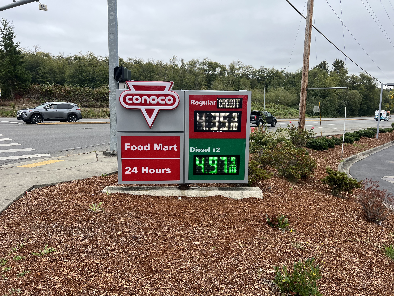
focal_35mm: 26
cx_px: 197
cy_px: 148
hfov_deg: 67.3
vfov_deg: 53.1
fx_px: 296
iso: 50
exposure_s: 1/853
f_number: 1.5
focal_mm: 5.7
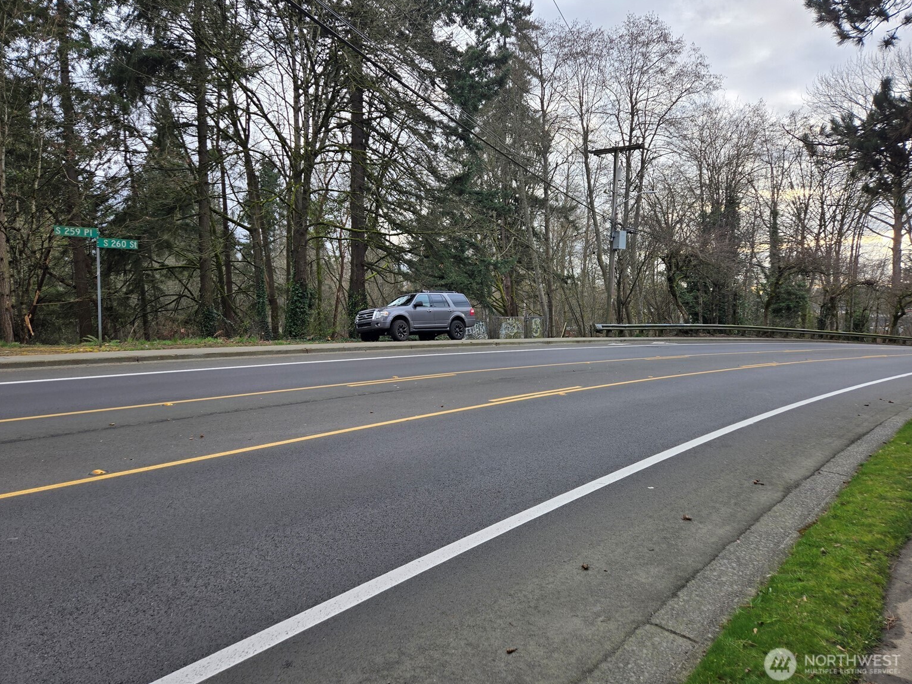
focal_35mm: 24
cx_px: 443
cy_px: 331
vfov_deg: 56.8
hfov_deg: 71.6
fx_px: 632
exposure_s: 1/224
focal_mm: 5.4
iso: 25
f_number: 1.8
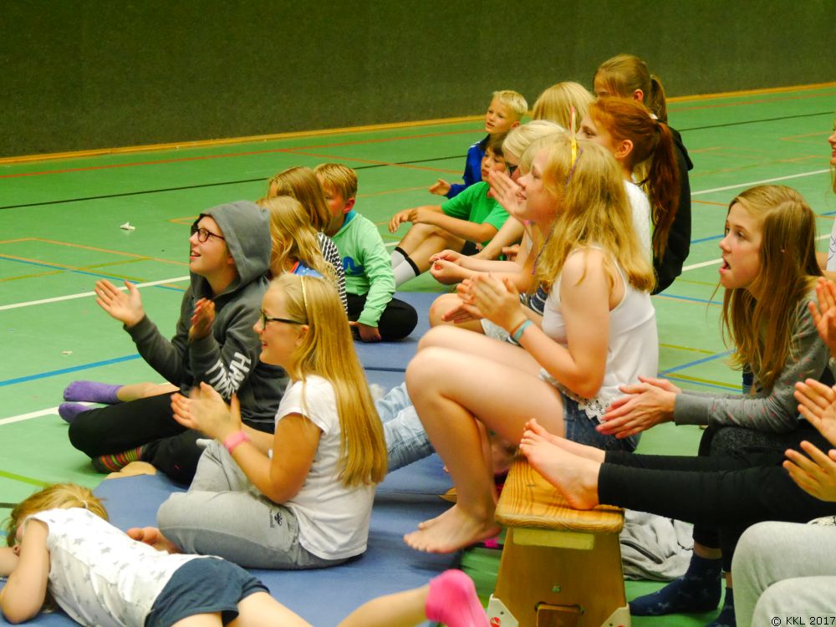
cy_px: 314
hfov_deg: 21.3
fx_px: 2222
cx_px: 418
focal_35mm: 92
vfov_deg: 16.1
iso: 3200
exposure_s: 1/60
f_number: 4.9
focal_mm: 46
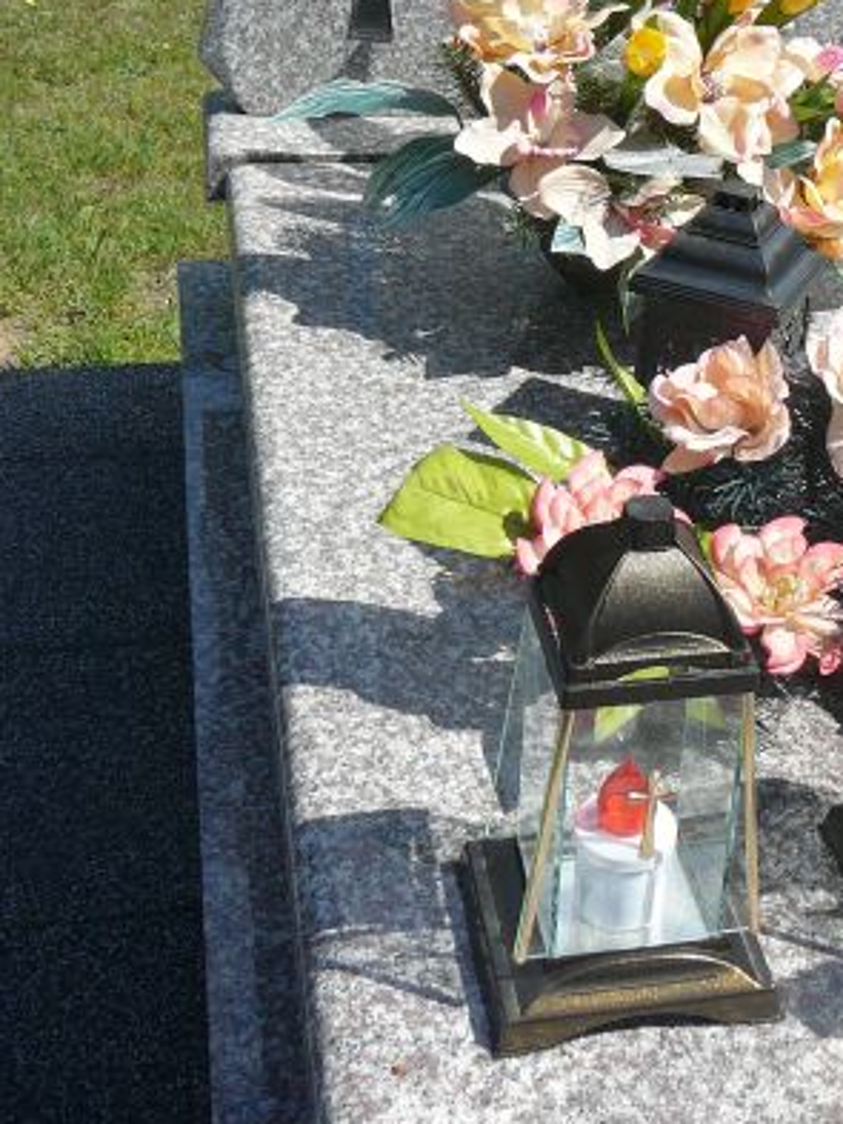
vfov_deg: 32.8
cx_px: 680
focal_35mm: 57
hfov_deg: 25.2
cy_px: 215
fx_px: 1850
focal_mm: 5.2
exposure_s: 1/500
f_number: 5
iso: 80
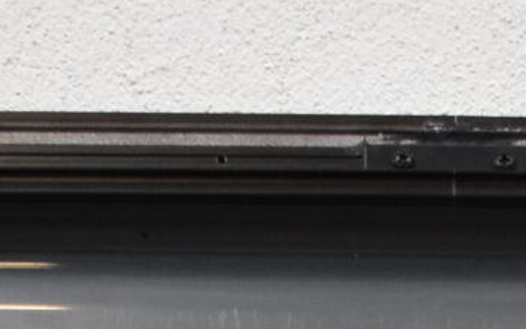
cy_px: 951
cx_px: 477
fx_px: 4430
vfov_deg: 4.1
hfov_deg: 6.8
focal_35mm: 309
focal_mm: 28
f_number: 4.2
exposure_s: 1/200
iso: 800
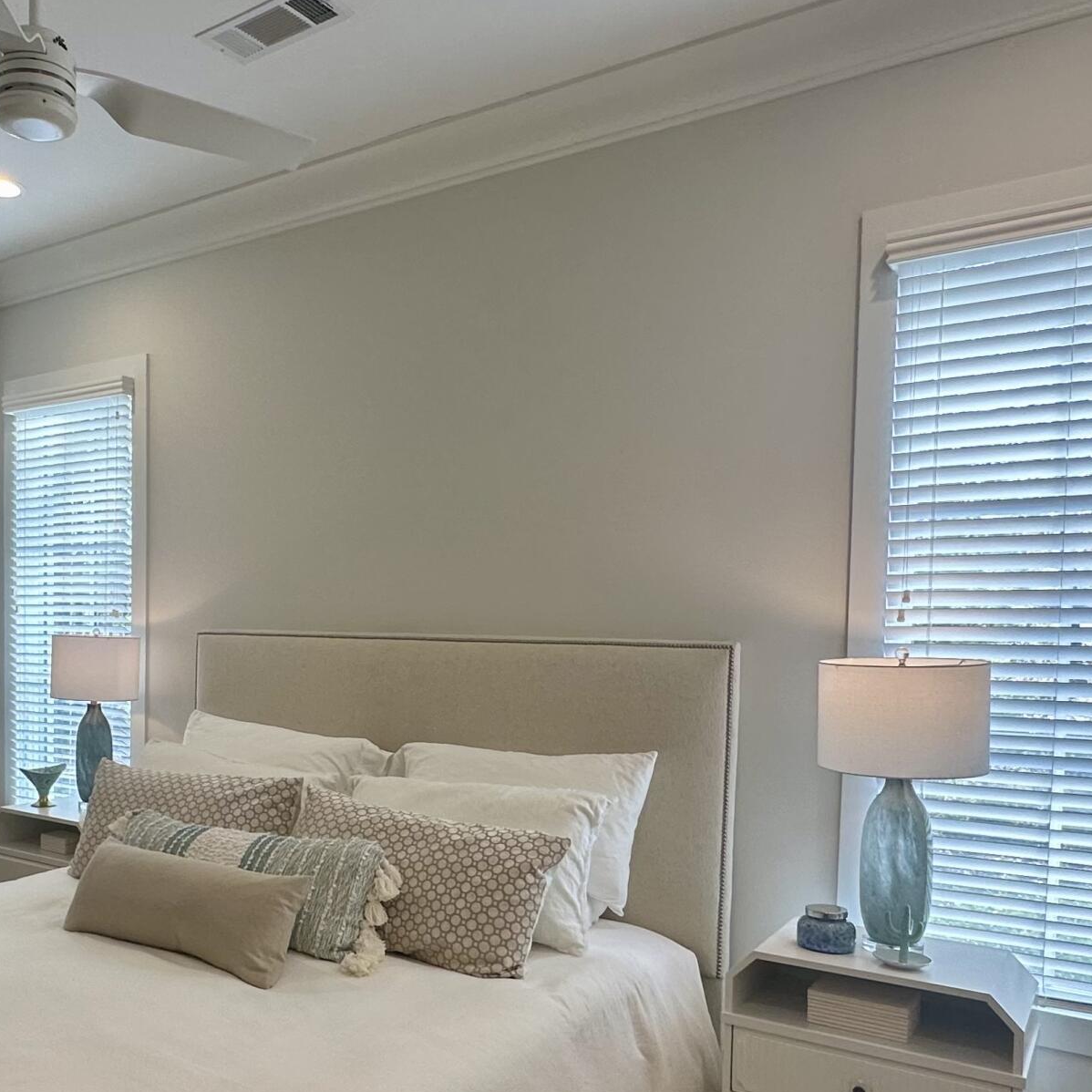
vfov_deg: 52.1
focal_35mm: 31
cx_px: 282
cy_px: 672
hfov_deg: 50.5
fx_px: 1106
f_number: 2.2
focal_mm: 2.22
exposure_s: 1/120
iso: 80
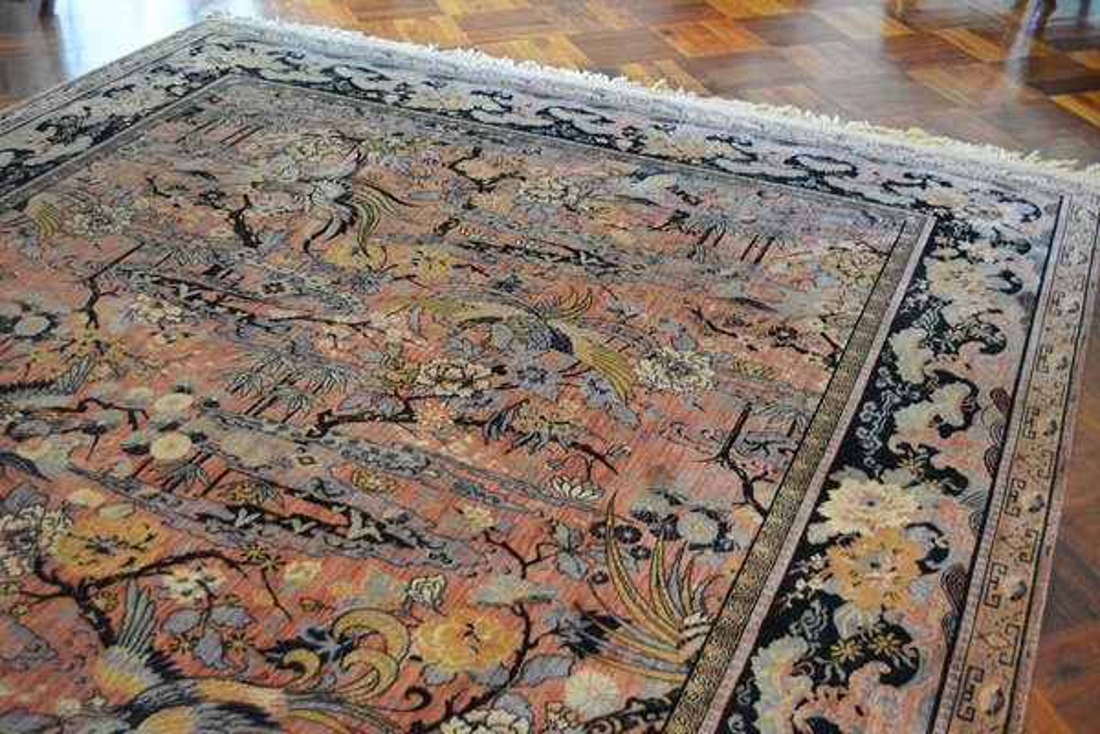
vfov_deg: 34.2
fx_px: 1192
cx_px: 550
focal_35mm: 39
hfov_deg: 49.6
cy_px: 367
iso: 2000
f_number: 4.2
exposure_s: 1/30
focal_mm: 26
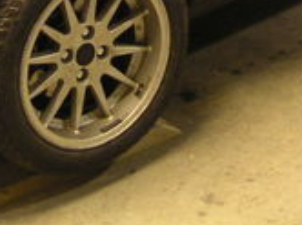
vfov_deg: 9.8
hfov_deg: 13.8
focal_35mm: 143
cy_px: -185
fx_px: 1246
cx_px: 195
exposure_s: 1/4
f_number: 2.8
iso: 100
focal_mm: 5.7
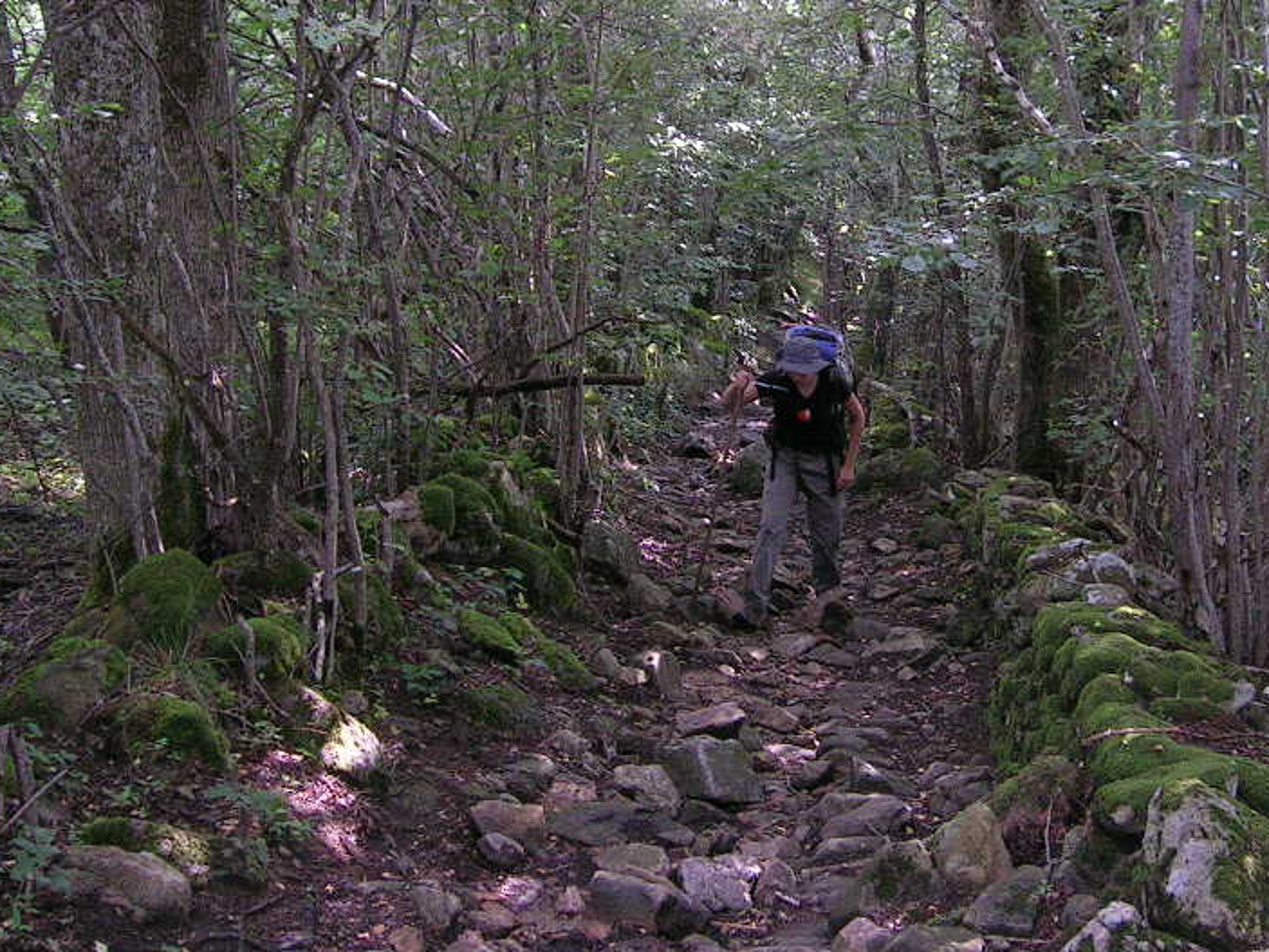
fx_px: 1869
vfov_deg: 28.2
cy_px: 260
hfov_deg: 37.1
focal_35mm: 51
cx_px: 845
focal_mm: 5.4
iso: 155
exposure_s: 1/60.1
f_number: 2.8
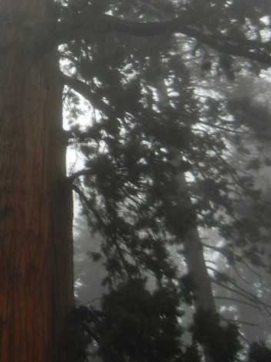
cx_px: -18
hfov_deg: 21.5
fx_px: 679
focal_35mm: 65
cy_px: -25
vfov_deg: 27.6
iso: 160
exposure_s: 1/347
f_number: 3.5
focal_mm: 5.4
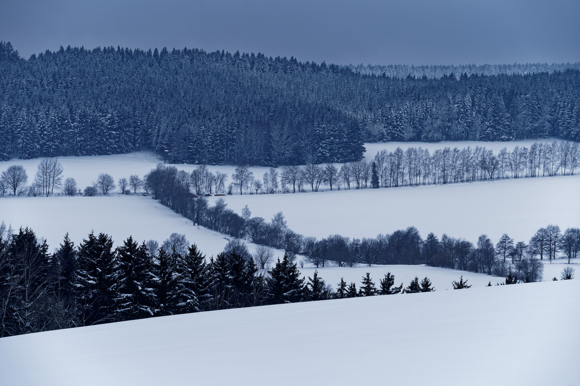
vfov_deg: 5.4
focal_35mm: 256
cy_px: 193
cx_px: 290
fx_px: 4117
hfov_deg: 8.1
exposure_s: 1/20
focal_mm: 255.6
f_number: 14
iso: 200
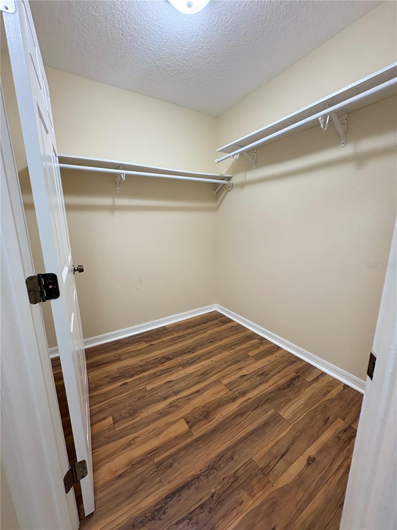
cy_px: 265
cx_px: 198
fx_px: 214
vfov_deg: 102.1
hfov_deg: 85.7
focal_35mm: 14
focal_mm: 2.22
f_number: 2.2
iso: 200
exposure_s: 1/60
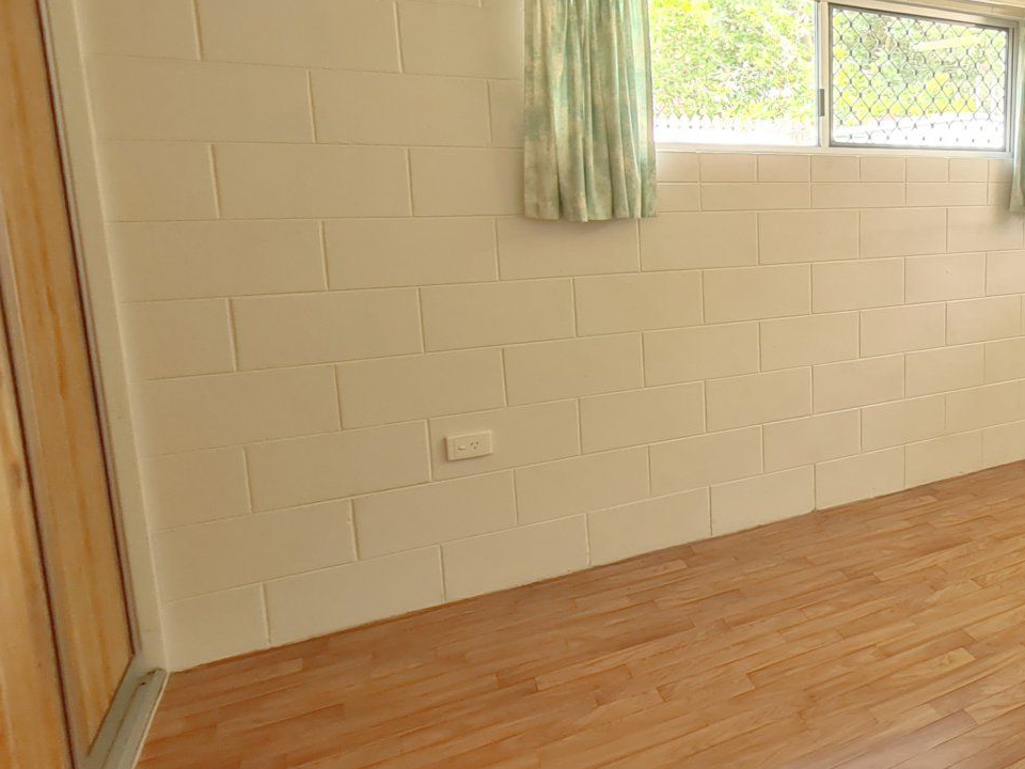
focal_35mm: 26
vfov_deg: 52.4
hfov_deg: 53.3
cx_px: 1021
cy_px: 283
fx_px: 770
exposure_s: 1/50
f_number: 2.2
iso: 125
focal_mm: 2.2
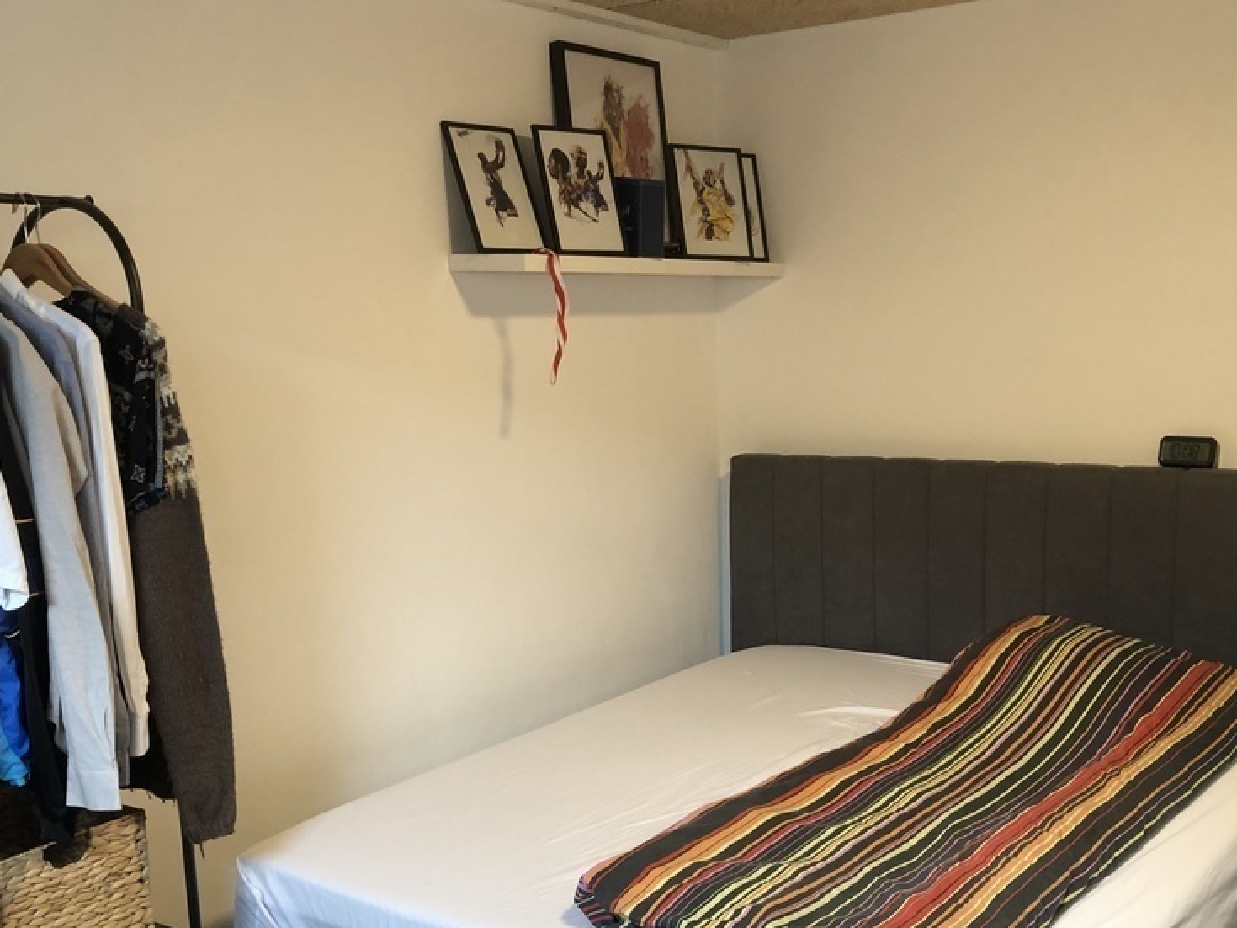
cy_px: 618
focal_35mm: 39
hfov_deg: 47.9
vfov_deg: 36.4
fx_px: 1393
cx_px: 626
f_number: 1.8
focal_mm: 3.99
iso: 50
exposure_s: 1/15
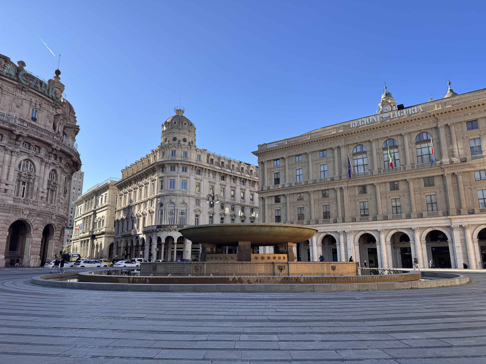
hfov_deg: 71.6
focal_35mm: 24
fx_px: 337
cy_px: 182
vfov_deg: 56.8
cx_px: 243
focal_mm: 6.8
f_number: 1.8
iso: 80
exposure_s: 1/3096
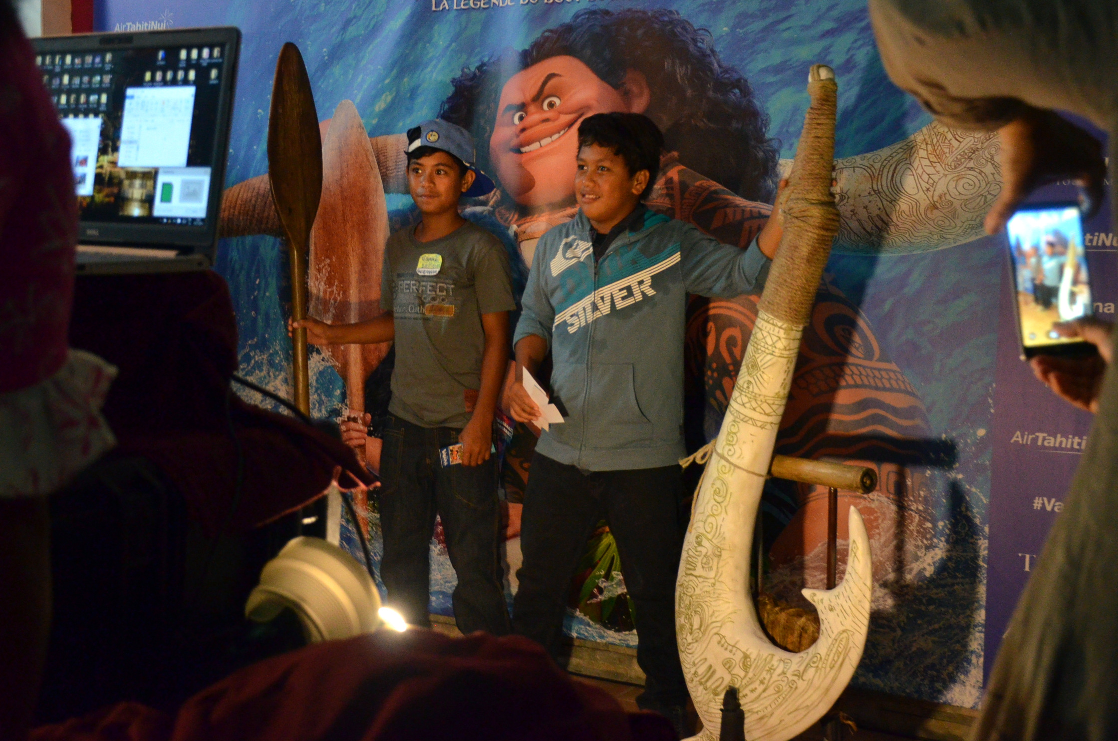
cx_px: 523
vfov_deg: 30.0
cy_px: 335
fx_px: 1381
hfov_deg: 44.1
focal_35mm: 45
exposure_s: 1/50
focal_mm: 27
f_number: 4
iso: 2500
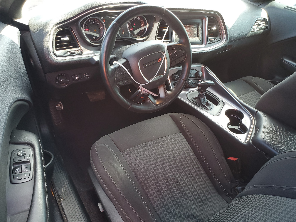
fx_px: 222
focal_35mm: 26
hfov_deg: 67.3
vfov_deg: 53.1
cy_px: 111
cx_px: 148
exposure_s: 1/60.2
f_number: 1.5
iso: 78
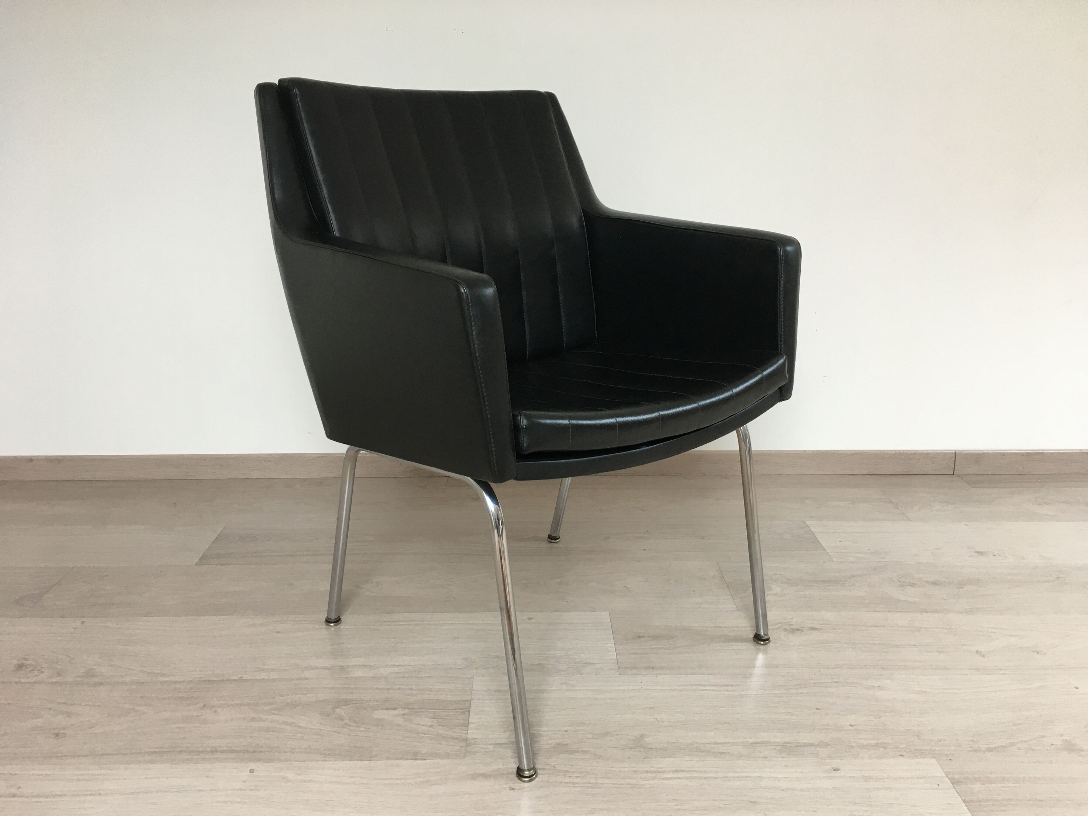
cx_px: 544
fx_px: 911
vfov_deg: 48.2
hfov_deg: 61.7
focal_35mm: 29
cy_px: 408
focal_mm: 4.15
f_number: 2.2
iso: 80
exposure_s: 1/33
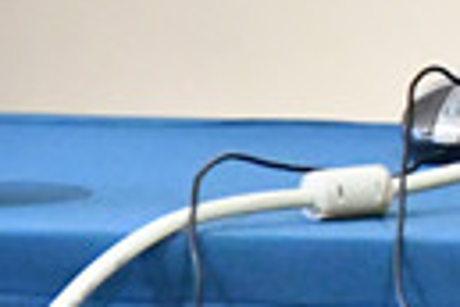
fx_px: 17887
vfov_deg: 1.0
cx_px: 1162
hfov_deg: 1.5
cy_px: -412
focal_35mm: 1400
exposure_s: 1/200
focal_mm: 150
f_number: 5.6
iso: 12800
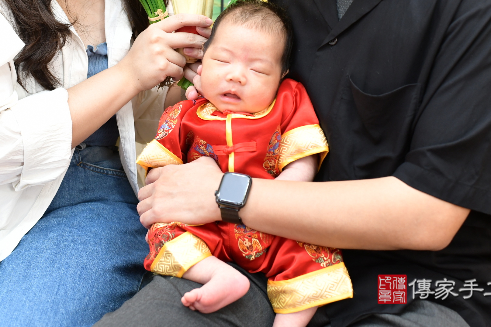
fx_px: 709
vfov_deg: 25.7
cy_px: 86
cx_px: 229
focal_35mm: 52
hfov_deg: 38.2
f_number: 4.5
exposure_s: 1/200
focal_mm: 35
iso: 1000
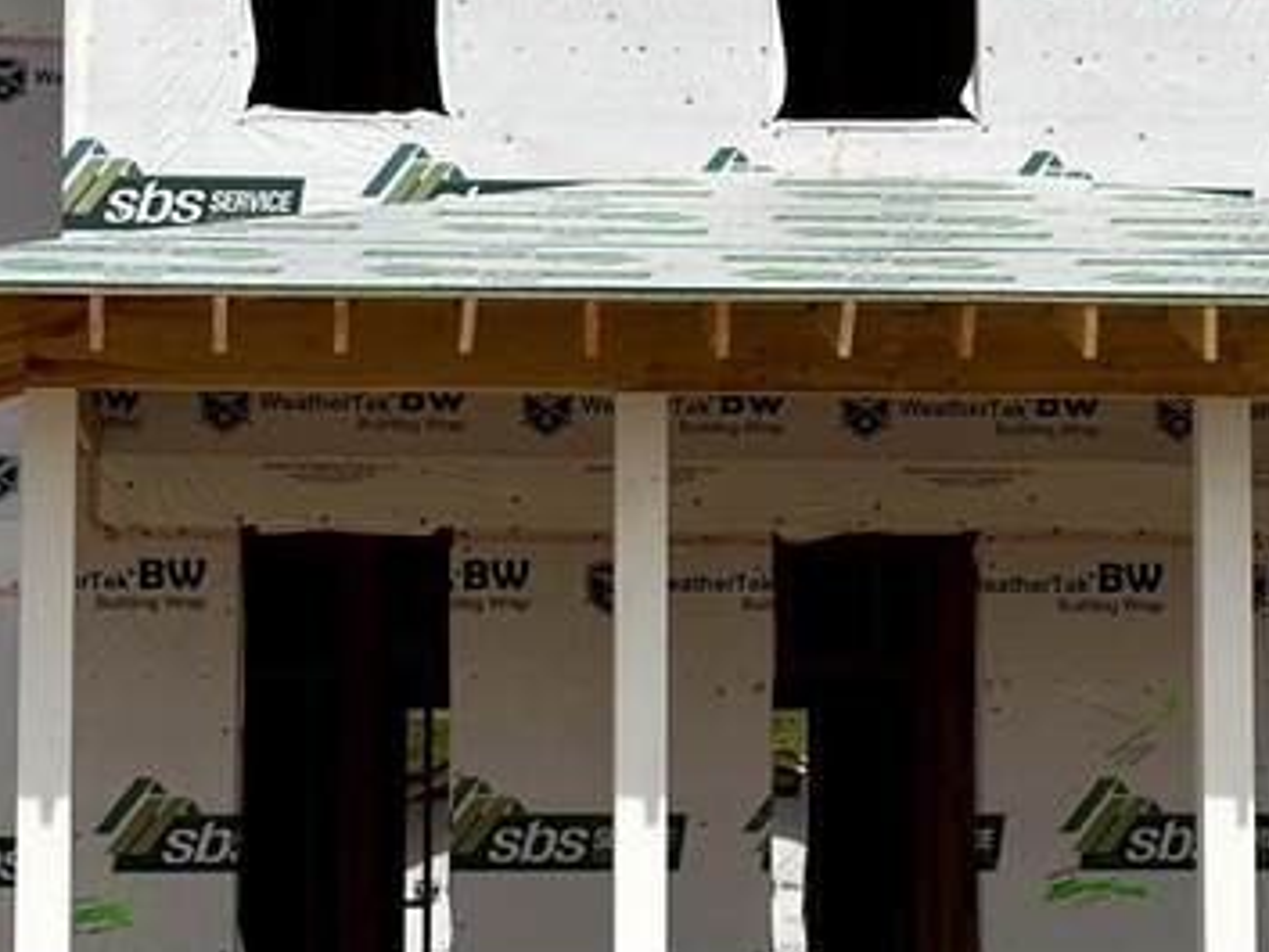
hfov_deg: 12.6
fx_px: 5721
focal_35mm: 156
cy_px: 363
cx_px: 938
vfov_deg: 9.5
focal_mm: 6.76
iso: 64
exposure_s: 1/9615
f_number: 1.78
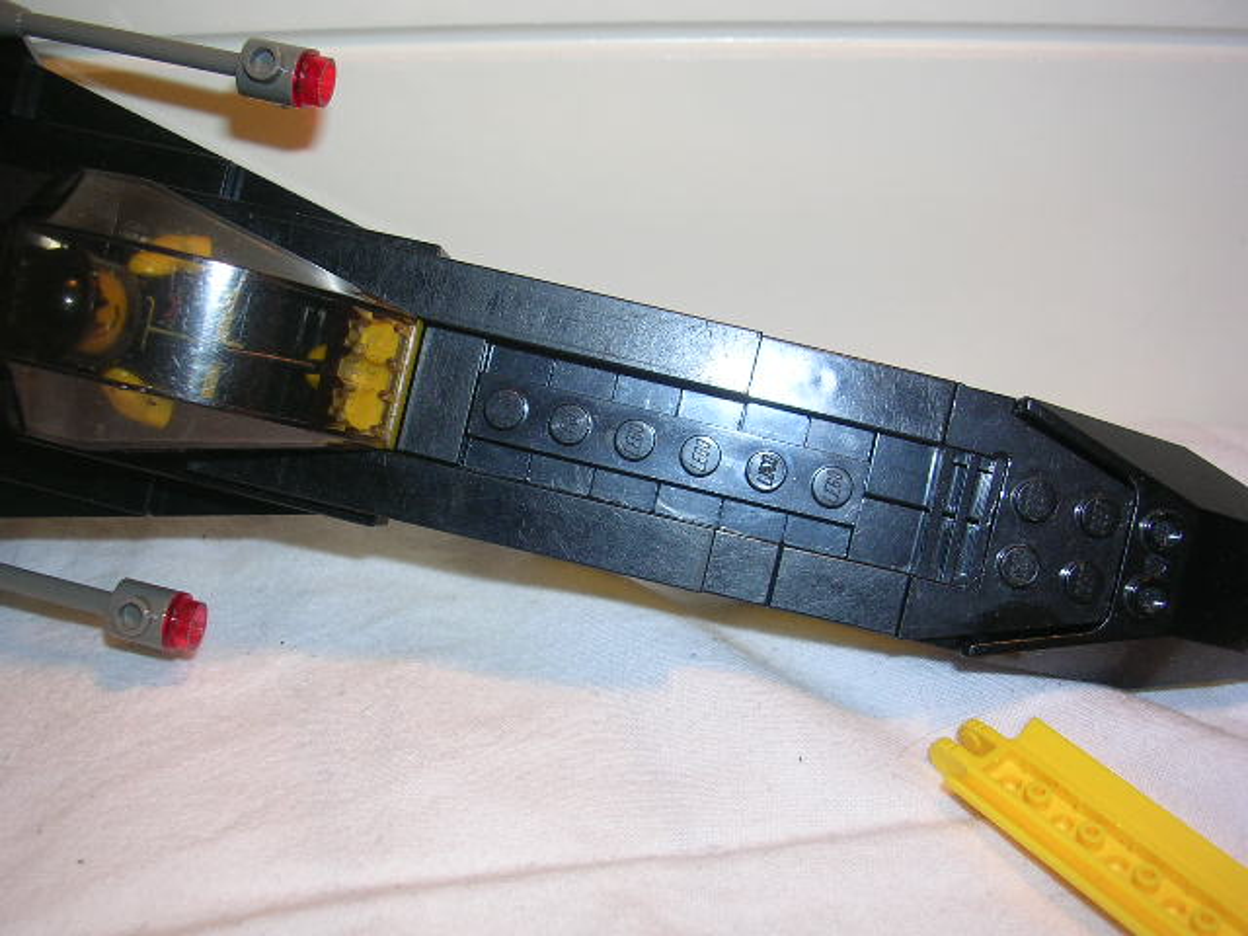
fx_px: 1370
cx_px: 624
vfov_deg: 37.7
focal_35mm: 38
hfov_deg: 49.0
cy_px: 468
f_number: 2.8
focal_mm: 5.8
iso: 50
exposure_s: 1/60.1
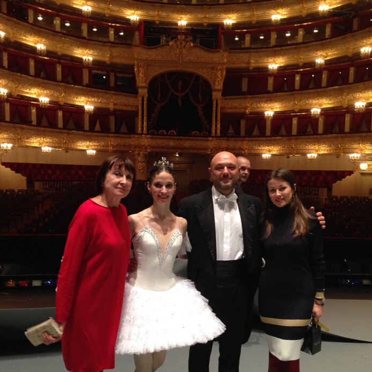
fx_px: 486
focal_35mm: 40
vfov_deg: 41.5
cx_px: 190
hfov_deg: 41.9
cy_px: 239
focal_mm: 4.12
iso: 200
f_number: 2.4
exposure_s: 1/20
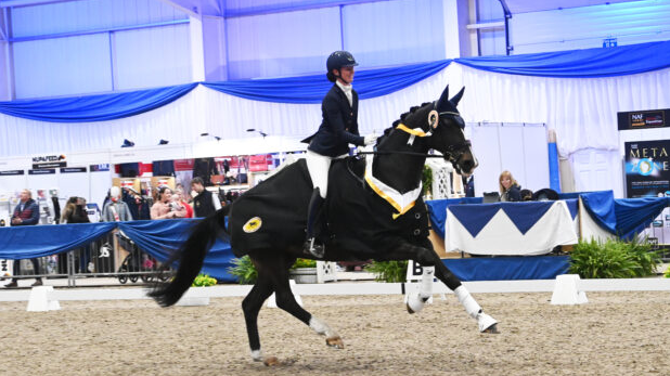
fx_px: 1829
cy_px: 187
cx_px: 335
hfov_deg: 20.8
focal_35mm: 103
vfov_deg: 11.7
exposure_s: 1/640
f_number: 5.6
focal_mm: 82
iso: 12800
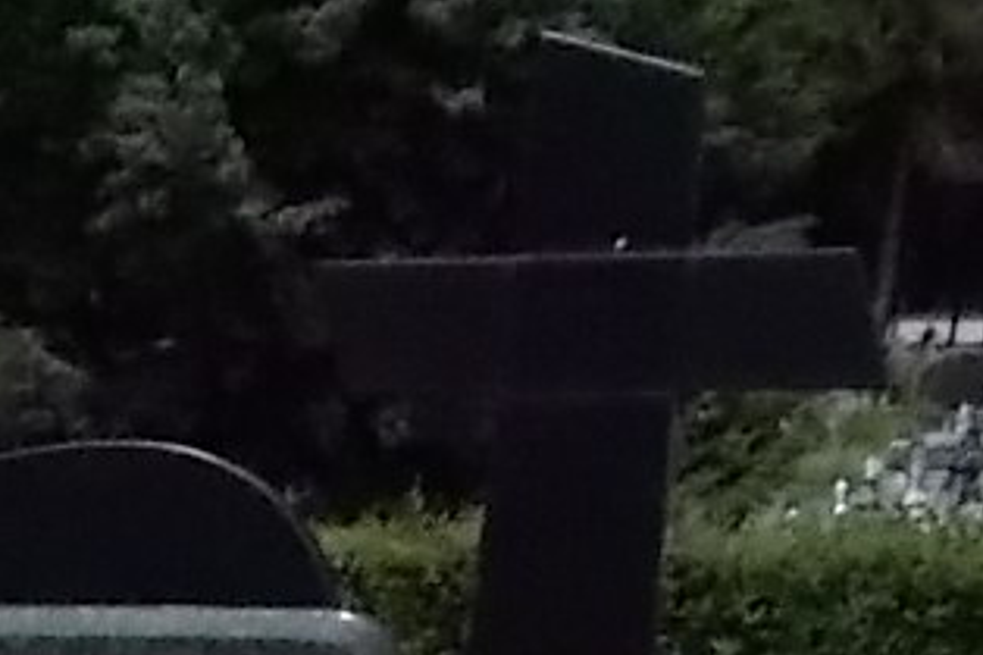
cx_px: -861
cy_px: 1717
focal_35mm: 138
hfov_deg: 13.2
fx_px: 3766
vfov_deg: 8.8
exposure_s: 1/1250
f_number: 8
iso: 400
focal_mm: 4.6
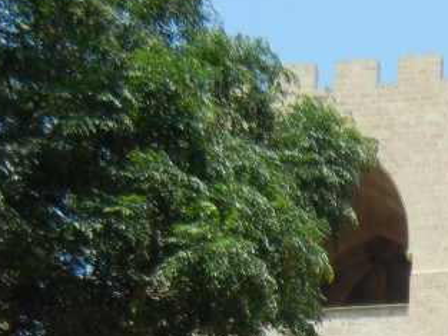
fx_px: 1269
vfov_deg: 14.0
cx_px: 627
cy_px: 528
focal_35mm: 98
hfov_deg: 18.3
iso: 160
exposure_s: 1/258
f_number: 7
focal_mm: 5.4
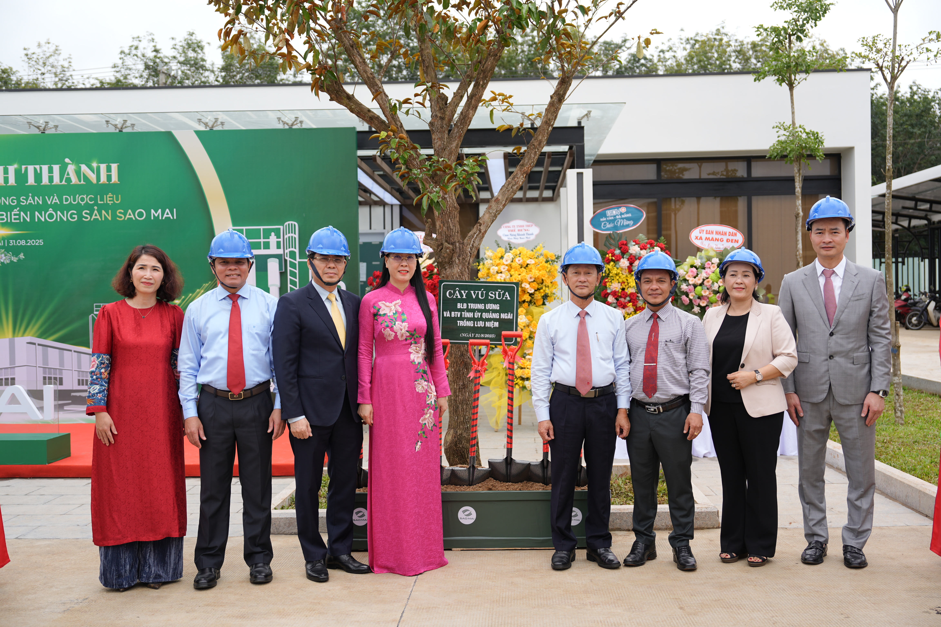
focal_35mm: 33
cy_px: 314
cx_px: 470
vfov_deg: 40.0
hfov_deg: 57.2
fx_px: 863
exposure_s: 1/500
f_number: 2.8
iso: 100
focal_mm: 33
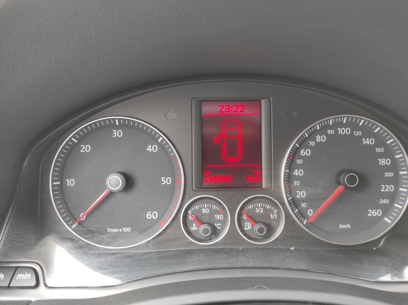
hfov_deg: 69.4
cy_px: 152
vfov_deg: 54.8
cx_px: 204
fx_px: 294
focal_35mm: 25
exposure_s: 1/60
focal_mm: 5.43
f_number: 1.89
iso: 139
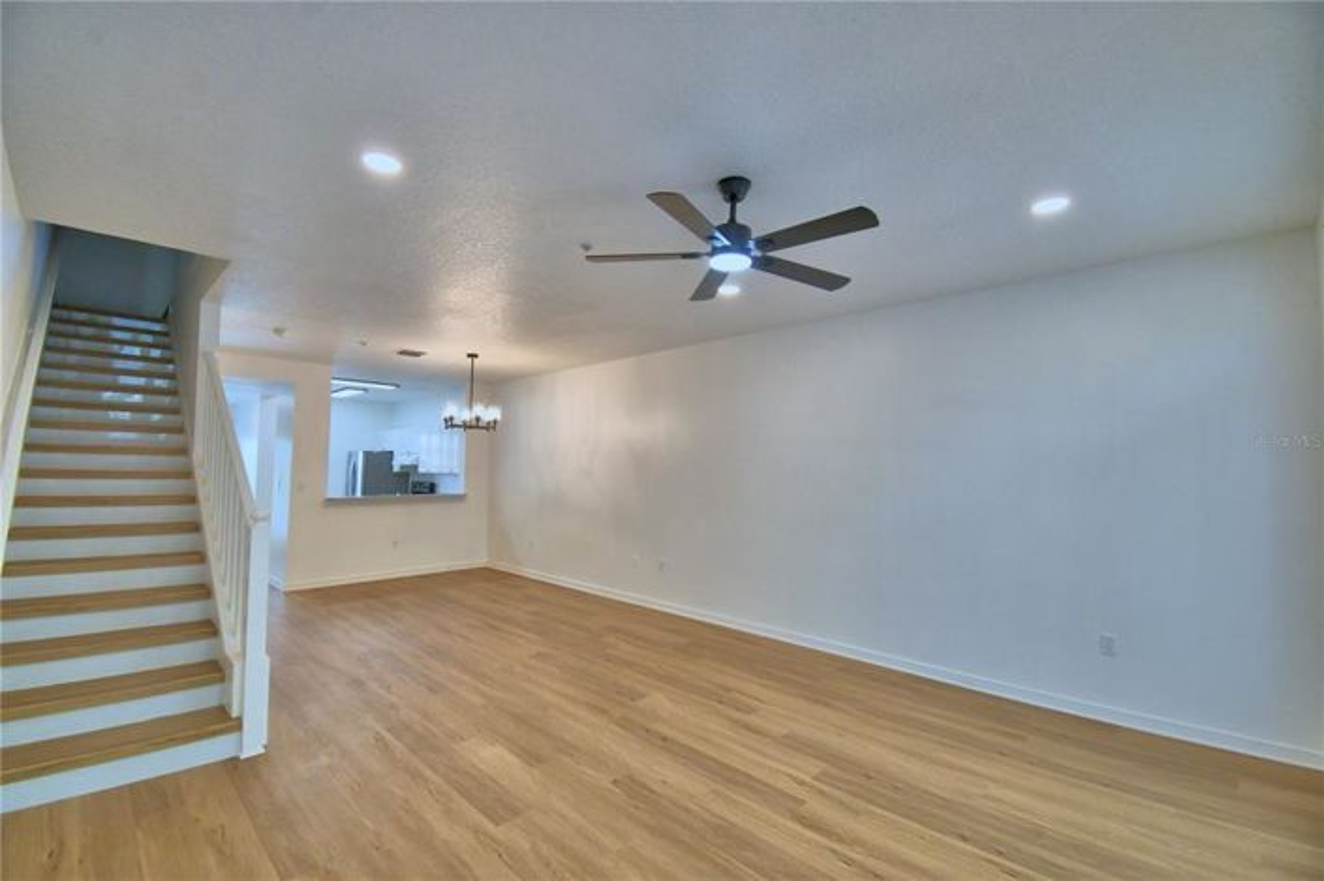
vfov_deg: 77.2
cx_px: 662
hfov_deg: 100.4
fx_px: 551
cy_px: 440
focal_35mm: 15
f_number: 4.5
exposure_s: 1/125
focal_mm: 10
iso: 360
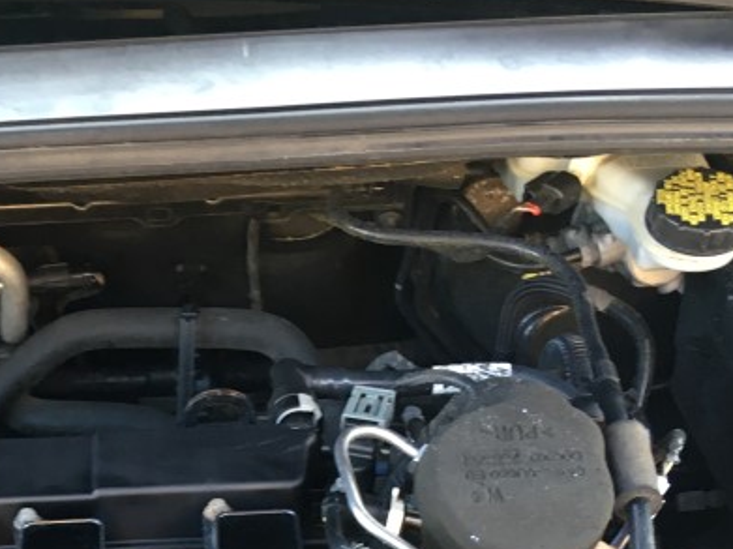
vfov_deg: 18.5
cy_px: 635
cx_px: 96
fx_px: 1609
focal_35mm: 76
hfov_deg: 25.0
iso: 64
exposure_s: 1/30
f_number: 2.2
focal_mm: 4.15
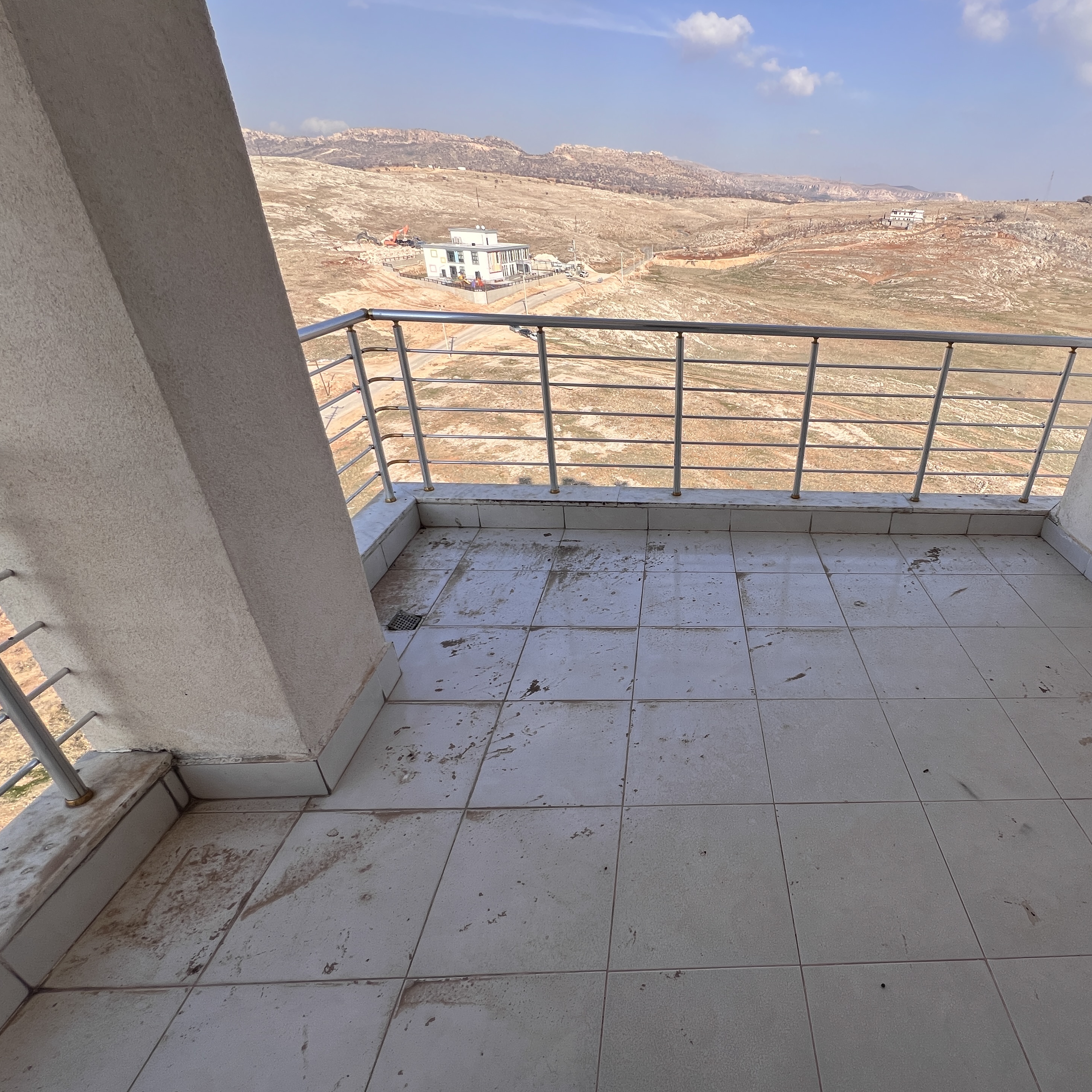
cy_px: 561
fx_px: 571
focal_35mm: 16
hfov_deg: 84.8
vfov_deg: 87.4
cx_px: 715
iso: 32
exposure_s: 1/1033
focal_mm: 1.57
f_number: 1.8
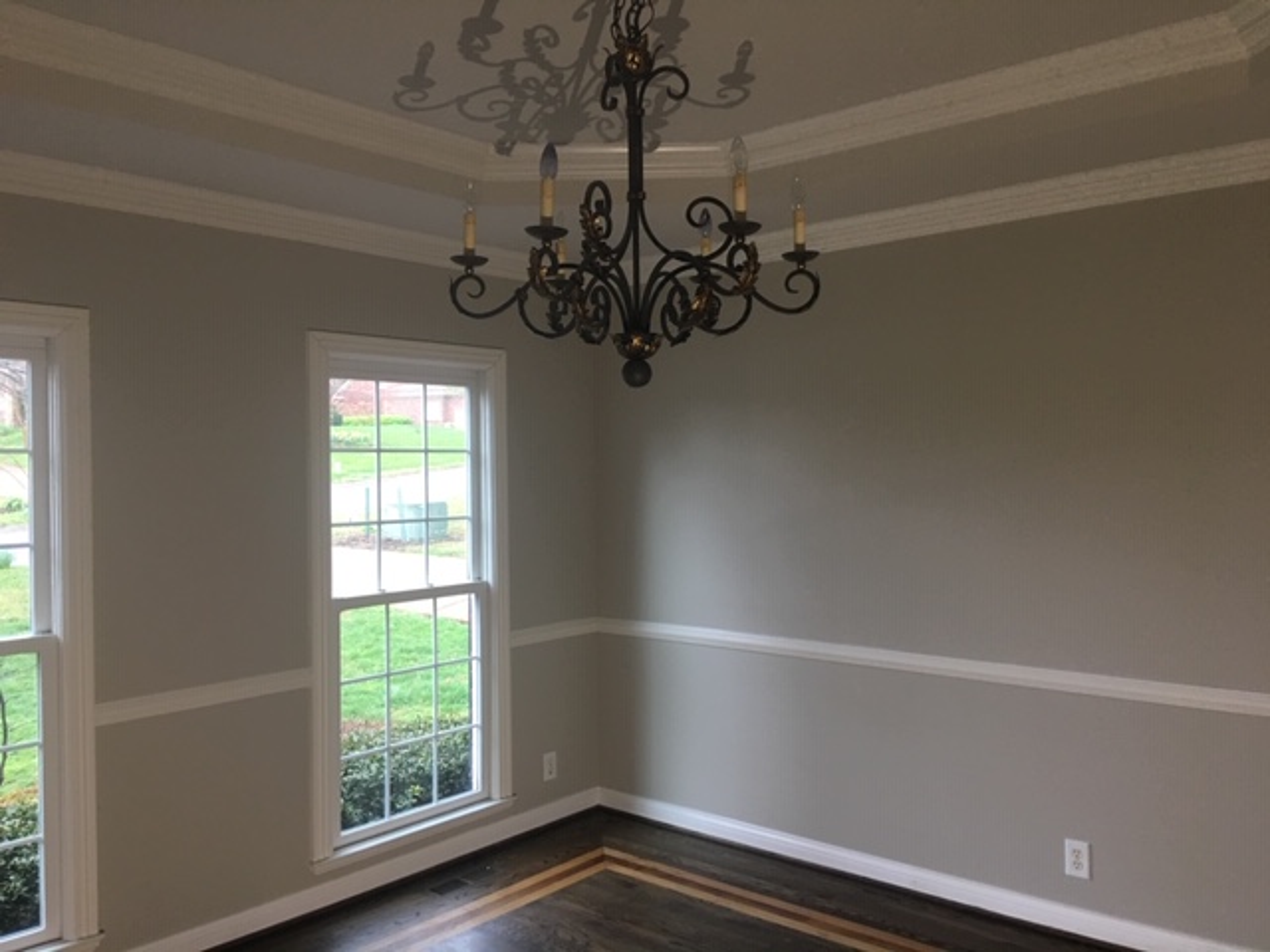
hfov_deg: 61.7
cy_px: 476
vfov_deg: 48.2
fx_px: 1064
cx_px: 635
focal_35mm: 29
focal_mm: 4.15
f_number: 2.2
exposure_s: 1/30
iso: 40
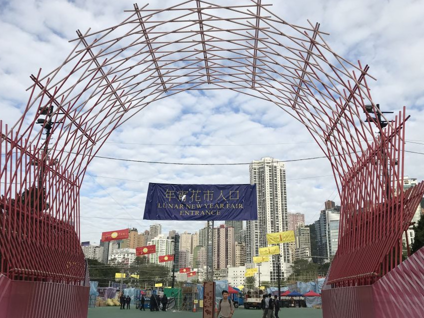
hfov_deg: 55.4
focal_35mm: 33
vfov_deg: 42.9
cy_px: 170
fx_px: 404
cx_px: 214
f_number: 1.8
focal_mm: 3.99
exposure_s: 1/2227
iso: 20
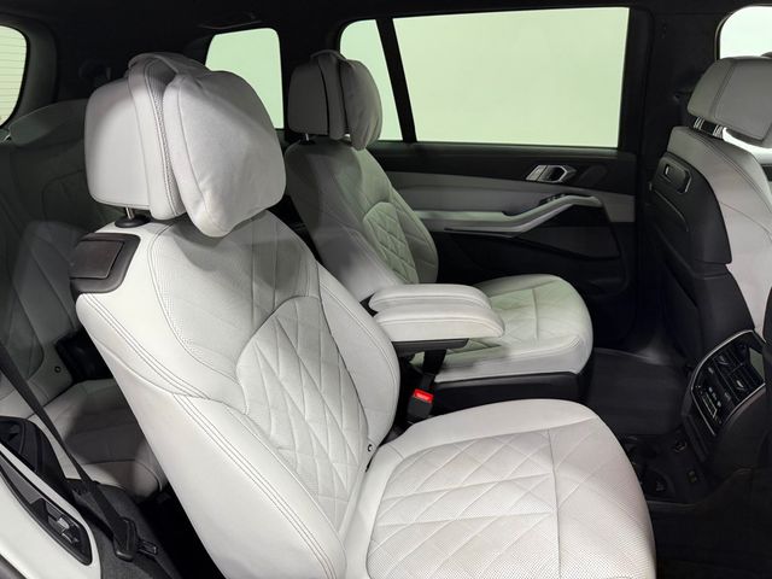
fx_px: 535
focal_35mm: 24
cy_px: 290
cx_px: 386
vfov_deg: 56.8
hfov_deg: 71.6
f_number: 1.78
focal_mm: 6.76
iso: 160
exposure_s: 1/120
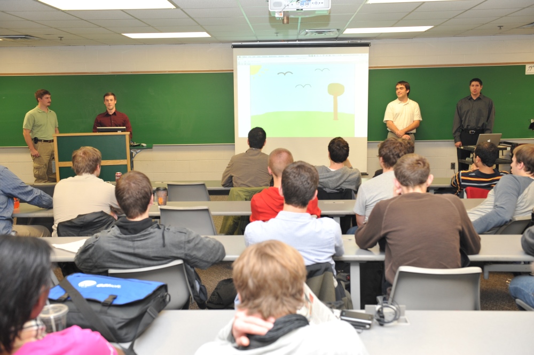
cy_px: 178
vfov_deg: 36.8
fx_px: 534
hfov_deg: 53.2
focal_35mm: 36
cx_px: 267
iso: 1000
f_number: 5
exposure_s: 1/60
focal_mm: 36
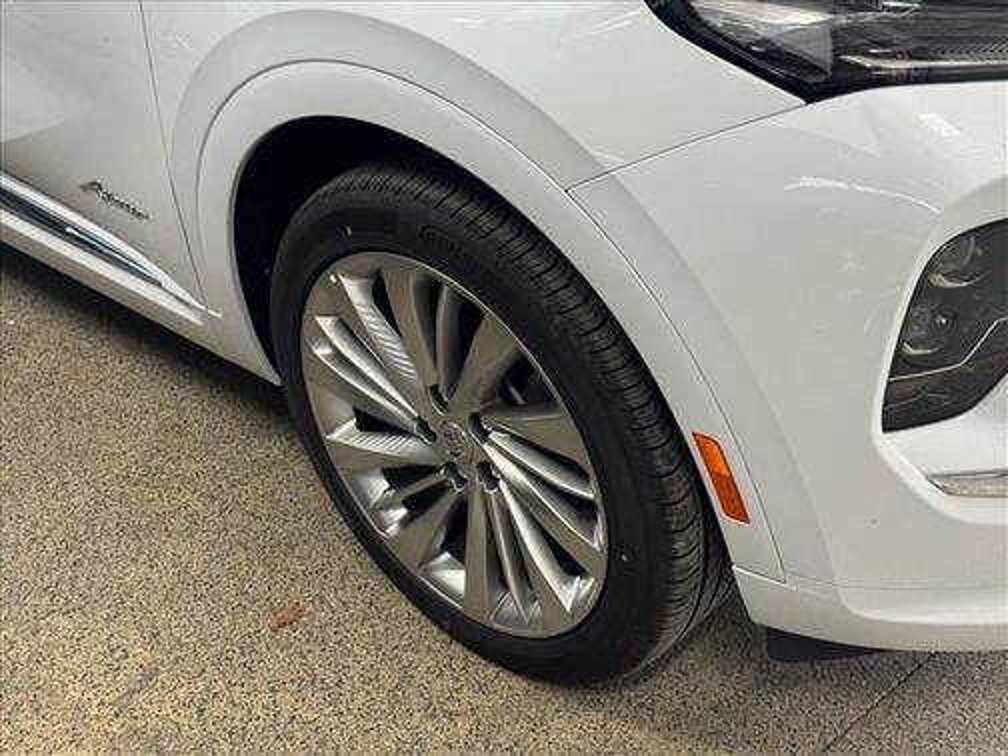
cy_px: 378
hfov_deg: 39.7
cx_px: 504
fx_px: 1398
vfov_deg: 30.3
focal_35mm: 48
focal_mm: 6.76
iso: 125
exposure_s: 1/60
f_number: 1.78
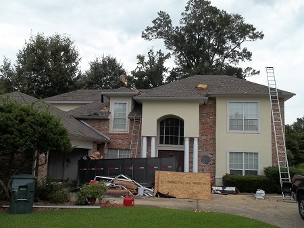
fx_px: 290
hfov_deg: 55.4
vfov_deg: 42.9
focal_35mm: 33
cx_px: 152
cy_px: 114
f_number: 8
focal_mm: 5.9
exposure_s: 1/100
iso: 64
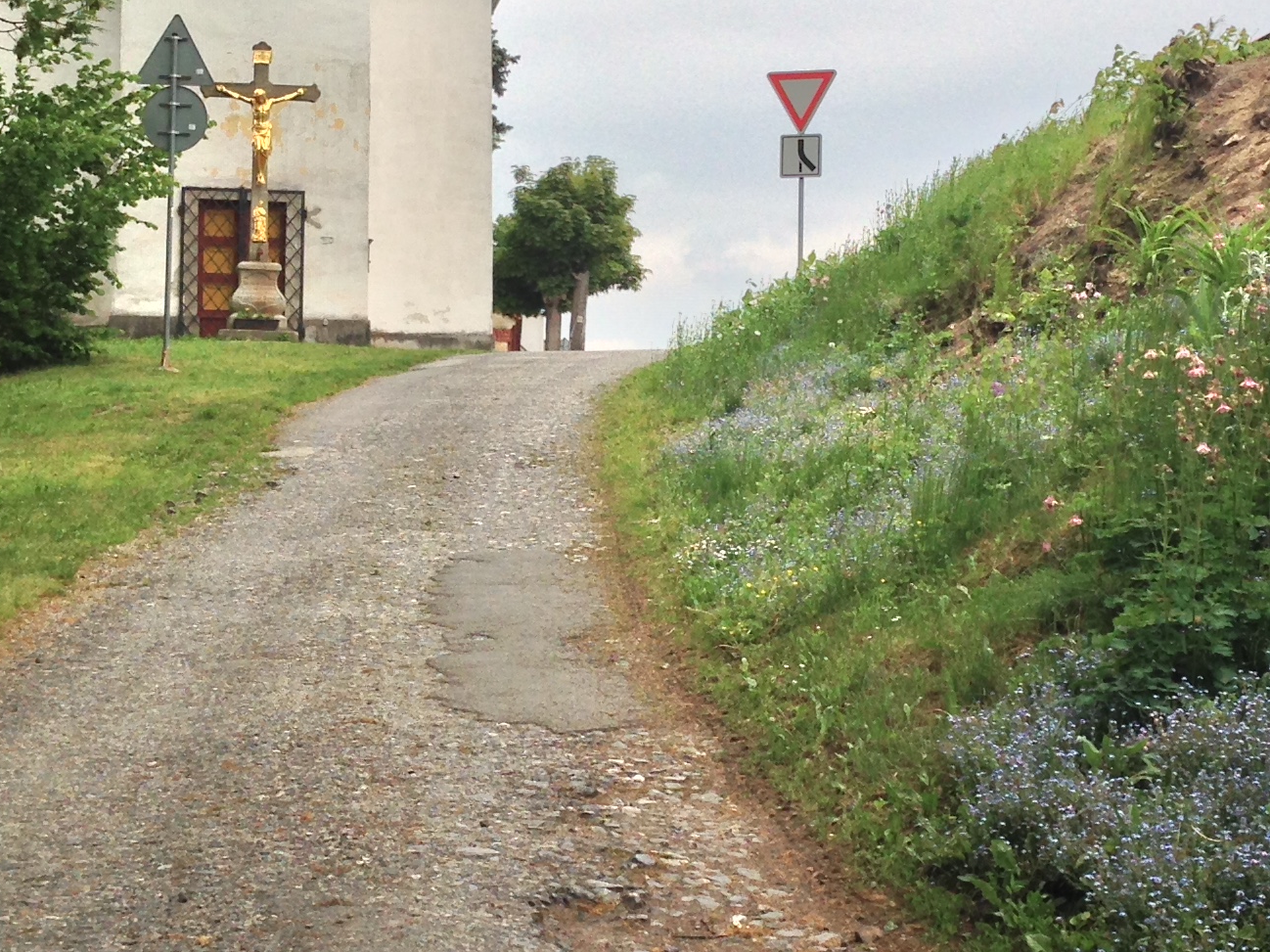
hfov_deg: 23.6
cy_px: 476
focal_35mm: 83
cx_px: 691
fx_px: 3045
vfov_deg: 17.8
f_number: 2.4
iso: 50
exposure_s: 1/630
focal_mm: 4.12
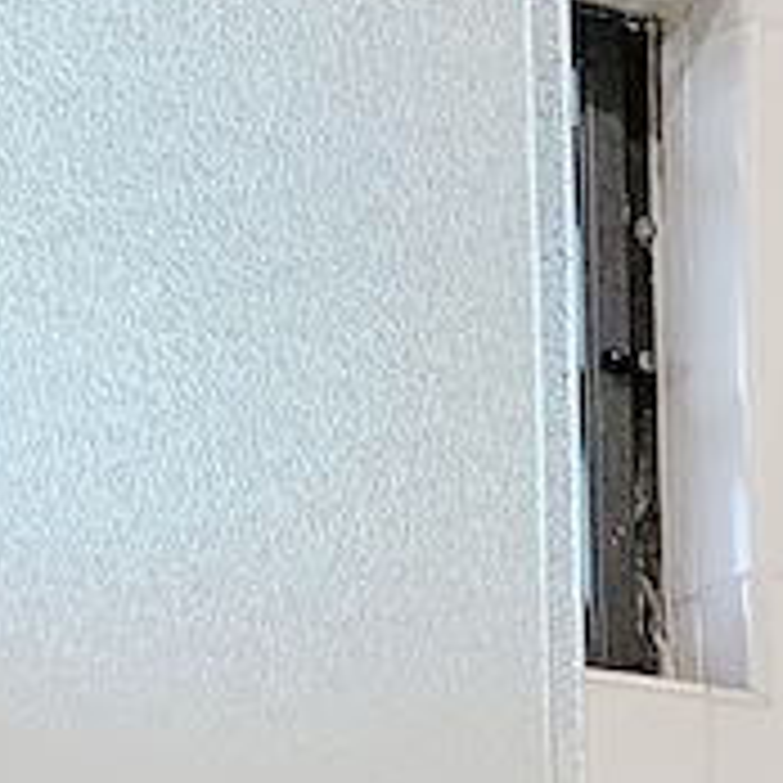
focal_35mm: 169
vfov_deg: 8.5
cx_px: 1377
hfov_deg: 9.8
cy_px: 2385
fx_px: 4325
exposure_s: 1/60
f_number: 1.8
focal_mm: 4.25
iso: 80
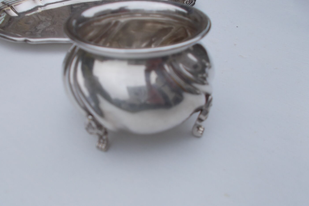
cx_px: 134
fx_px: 266
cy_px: 116
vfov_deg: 42.2
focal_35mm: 31
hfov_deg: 60.1
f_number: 3.2
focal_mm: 4.6
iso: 80
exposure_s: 1/400
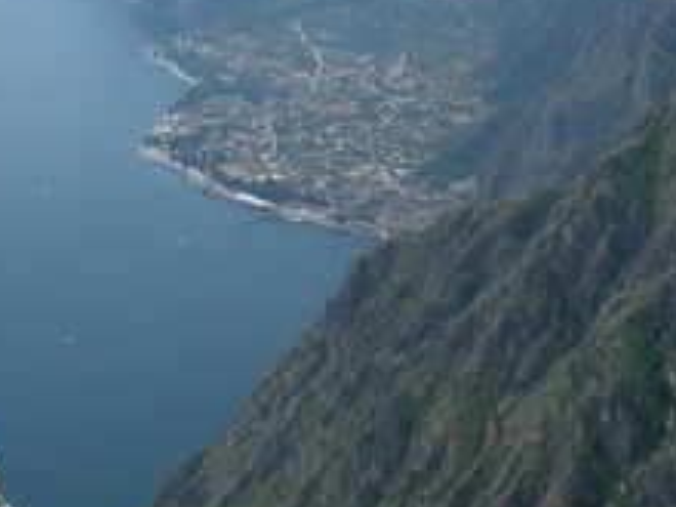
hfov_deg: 20.6
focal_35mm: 95
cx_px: 360
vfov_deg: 15.2
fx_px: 1855
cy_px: -51
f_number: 4.4
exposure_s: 1/640
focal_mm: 6.3
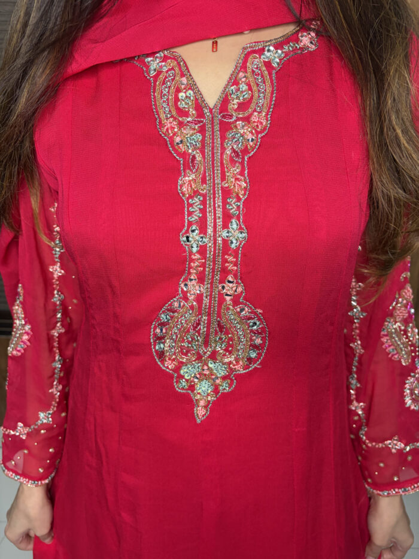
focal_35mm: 26
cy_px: 280
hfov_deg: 53.1
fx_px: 420
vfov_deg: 67.3
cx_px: 210
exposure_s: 1/50
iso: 160
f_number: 1.6
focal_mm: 5.96
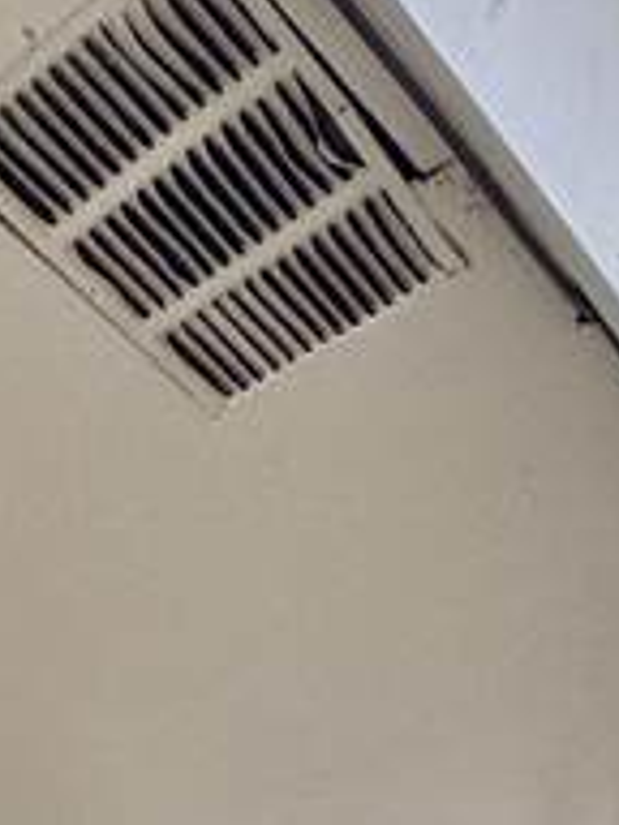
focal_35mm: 70
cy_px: 1697
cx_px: -494
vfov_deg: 17.9
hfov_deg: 17.2
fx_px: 1669
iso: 100
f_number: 2.2
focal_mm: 2.22
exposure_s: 1/99
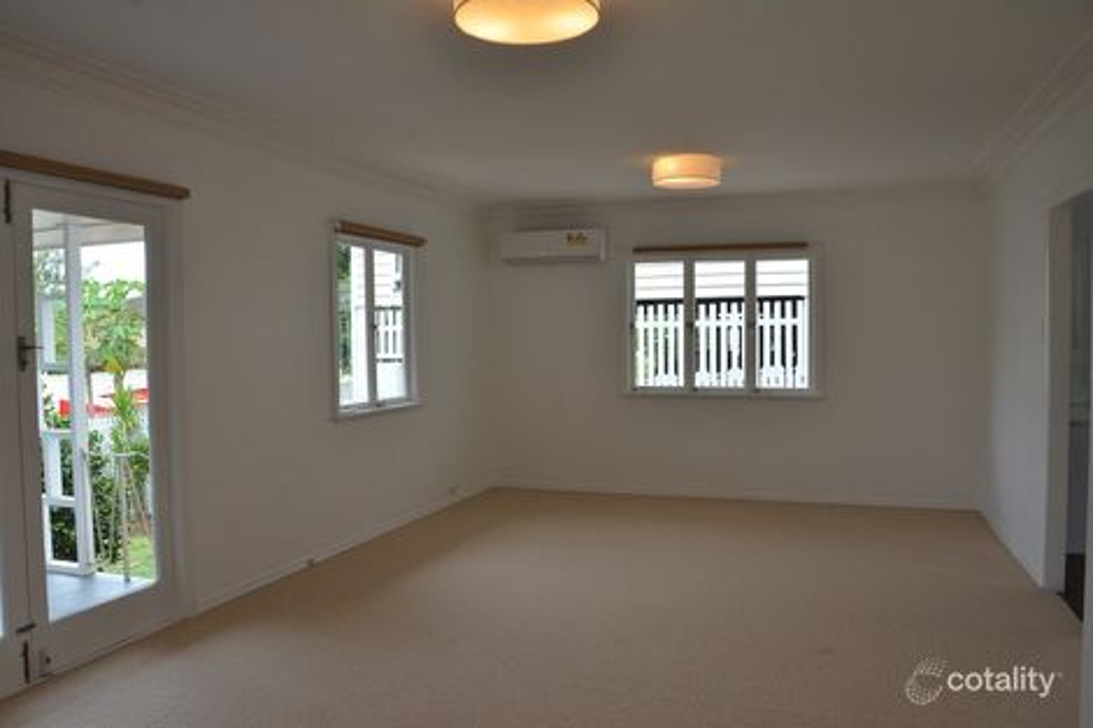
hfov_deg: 67.4
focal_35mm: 27
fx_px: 819
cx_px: 546
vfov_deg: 47.9
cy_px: 364
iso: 1600
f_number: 10
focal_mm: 18
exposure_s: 1/400
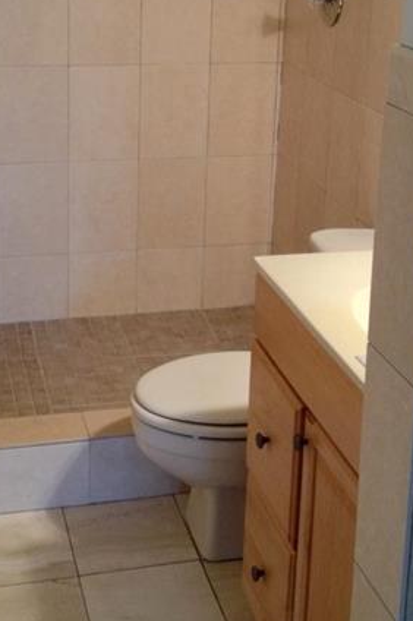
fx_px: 1138
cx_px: 173
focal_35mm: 66
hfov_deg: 20.6
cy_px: 144
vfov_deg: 30.0
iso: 200
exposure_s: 1/20
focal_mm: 4.28
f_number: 2.4
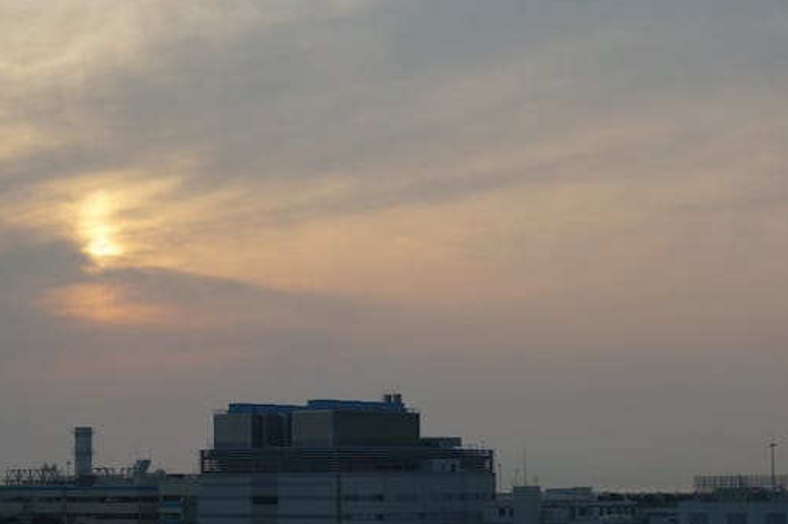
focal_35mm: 85
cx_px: 278
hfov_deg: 23.8
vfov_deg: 16.0
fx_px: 1859
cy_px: 302
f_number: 8
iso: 100
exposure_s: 1/100
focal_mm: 36
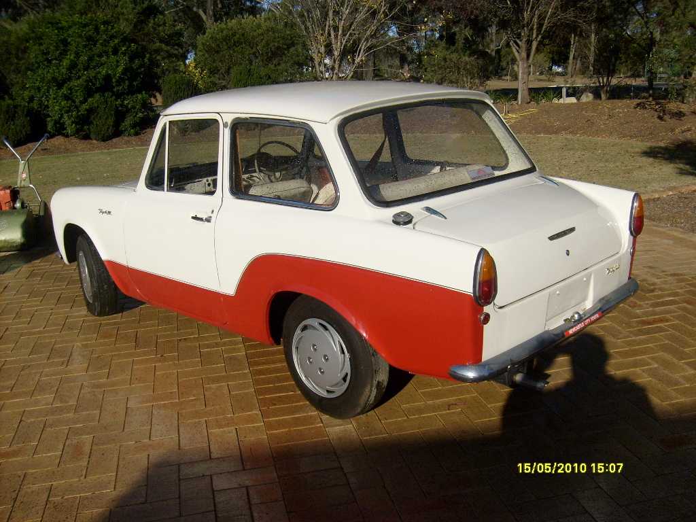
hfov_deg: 52.6
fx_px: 704
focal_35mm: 35
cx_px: 348
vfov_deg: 40.7
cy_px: 261
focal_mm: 5.8
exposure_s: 1/500
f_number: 7.1
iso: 80
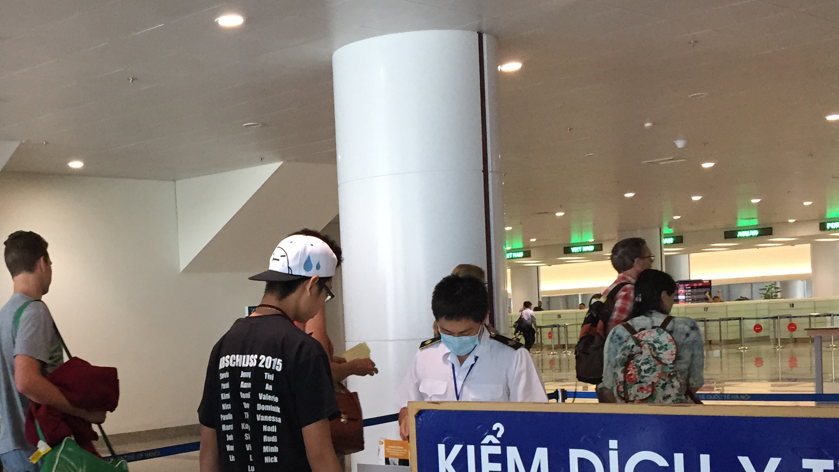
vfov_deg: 21.5
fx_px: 1224
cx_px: 241
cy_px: 394
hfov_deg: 37.2
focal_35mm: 55
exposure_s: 1/30
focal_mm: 4.15
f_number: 2.2
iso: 50
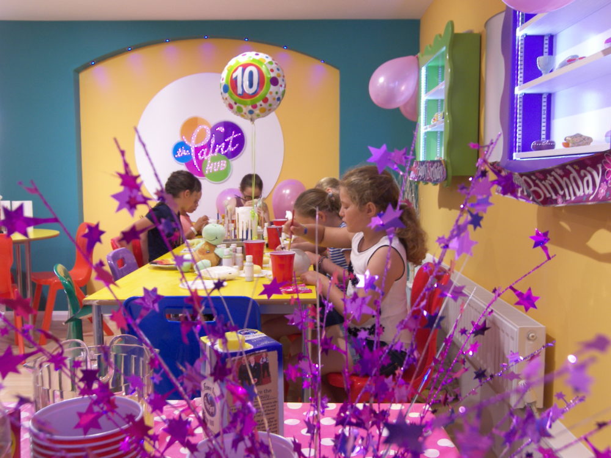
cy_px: 229
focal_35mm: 34
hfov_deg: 54.0
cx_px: 306
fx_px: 600
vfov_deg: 41.8
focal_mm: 7.2
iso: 100
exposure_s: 1/25
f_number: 3.2
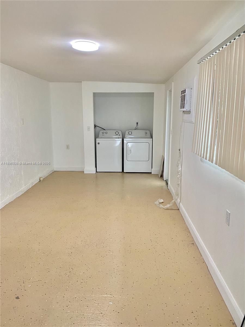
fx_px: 245
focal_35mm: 26
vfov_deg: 67.3
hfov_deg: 53.1
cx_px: 122
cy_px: 164
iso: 160
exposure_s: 1/60
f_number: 1.8
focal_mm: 4.25
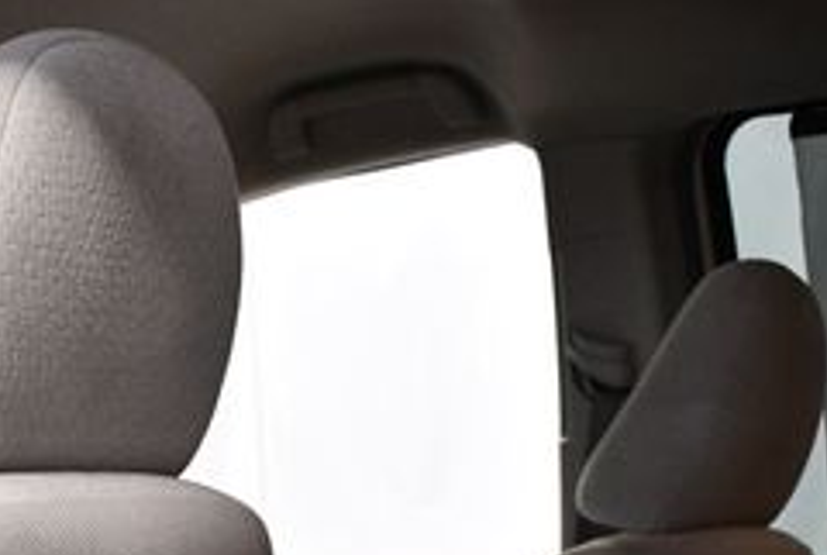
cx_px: 76
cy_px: 734
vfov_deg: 13.7
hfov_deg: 20.7
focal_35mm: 96
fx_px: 2209
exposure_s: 1/125
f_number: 3.5
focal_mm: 18
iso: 2000
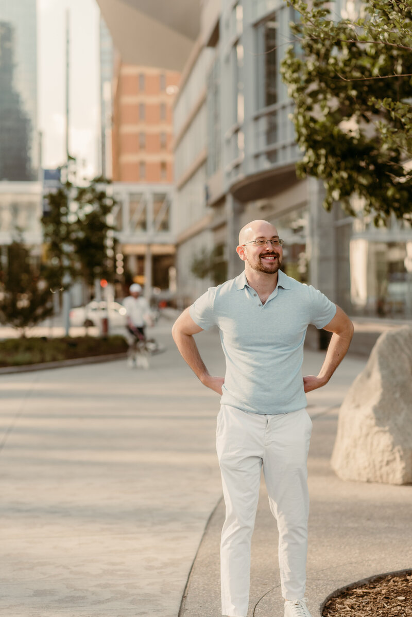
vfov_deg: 23.9
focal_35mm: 85
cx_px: 206
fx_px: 1458
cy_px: 308
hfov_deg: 16.1
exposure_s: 1/1000
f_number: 2.8
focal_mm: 85
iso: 160
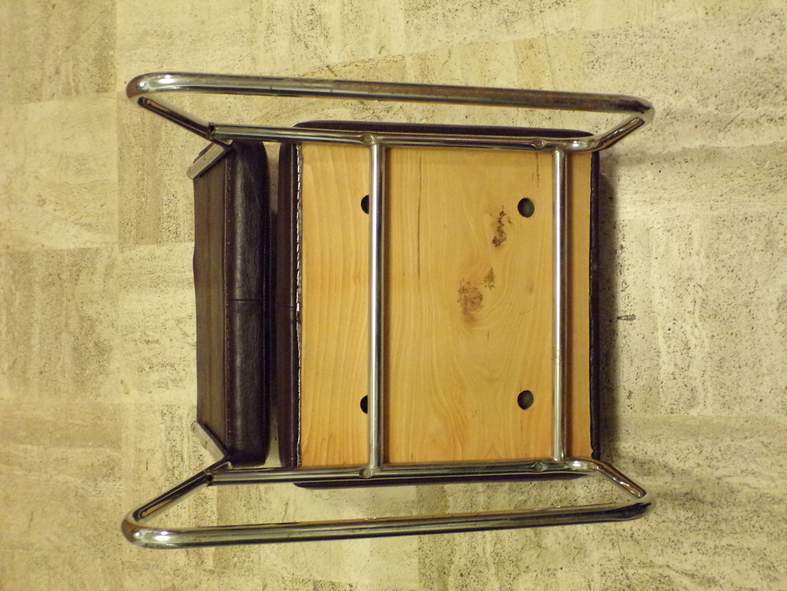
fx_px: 841
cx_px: 394
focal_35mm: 37
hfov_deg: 50.1
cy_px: 296
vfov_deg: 38.7
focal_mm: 6.6
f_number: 3.3
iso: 800
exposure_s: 1/8
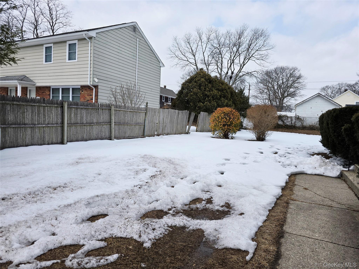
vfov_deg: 58.9
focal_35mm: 23
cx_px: 180
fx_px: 239
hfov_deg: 73.9
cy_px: 134
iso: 12
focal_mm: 6.3
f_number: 1.7
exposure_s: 1/909
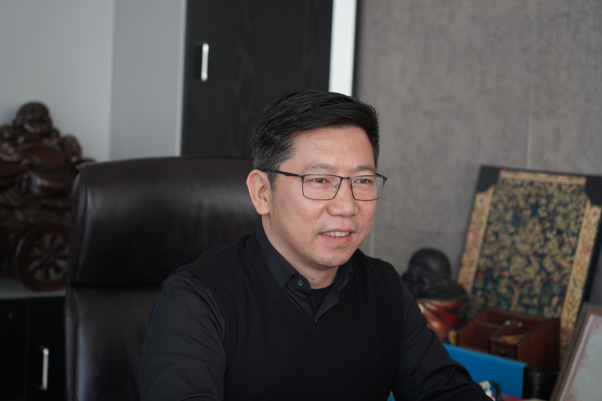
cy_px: 200
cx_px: 301
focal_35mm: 77
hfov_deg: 26.3
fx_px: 1288
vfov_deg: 17.7
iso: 1600
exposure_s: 1/160
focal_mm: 77
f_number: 4
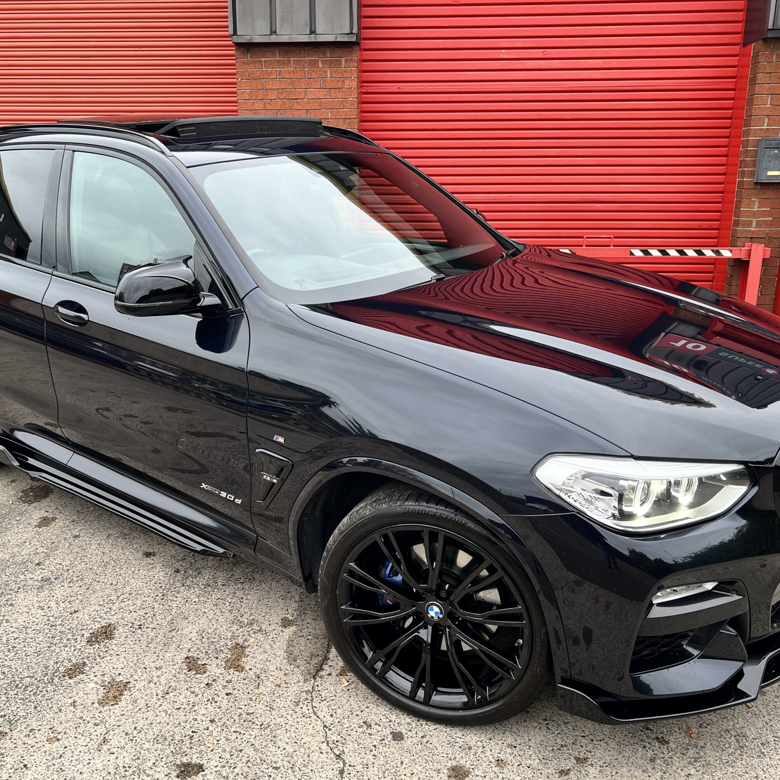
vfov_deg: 52.5
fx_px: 790
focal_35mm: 31
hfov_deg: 52.5
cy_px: 388
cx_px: 366
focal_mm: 5.7
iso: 40
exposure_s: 1/184
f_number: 1.5
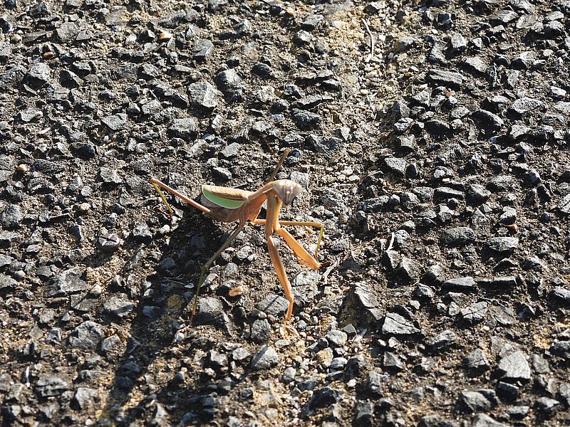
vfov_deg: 15.6
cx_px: 285
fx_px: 1564
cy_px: 214
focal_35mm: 95
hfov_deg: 20.7
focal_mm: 17
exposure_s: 1/200
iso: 100
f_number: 4
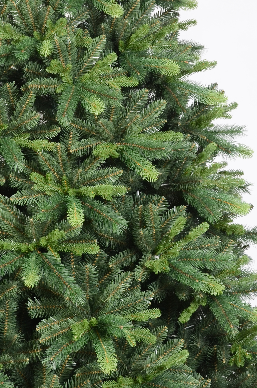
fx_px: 916
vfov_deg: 23.8
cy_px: 123
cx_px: 58
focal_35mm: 85
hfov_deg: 15.9
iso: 180
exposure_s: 1/8
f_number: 5
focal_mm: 25
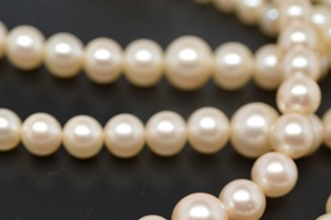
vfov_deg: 20.5
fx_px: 579
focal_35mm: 63
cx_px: 161
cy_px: 247
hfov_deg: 31.9
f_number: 4
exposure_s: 1/60
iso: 400
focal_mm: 18
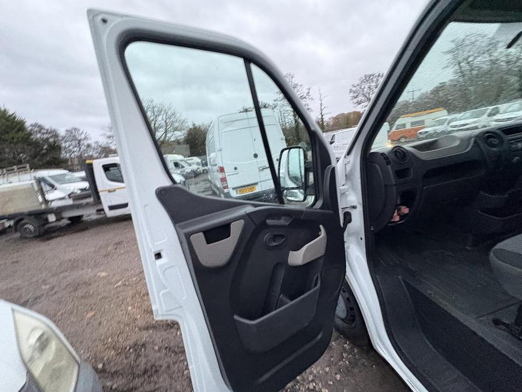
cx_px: 261
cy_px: 196
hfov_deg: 102.1
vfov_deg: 85.7
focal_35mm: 14
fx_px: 211
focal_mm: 2.22
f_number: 2.2
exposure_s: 1/60
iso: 800
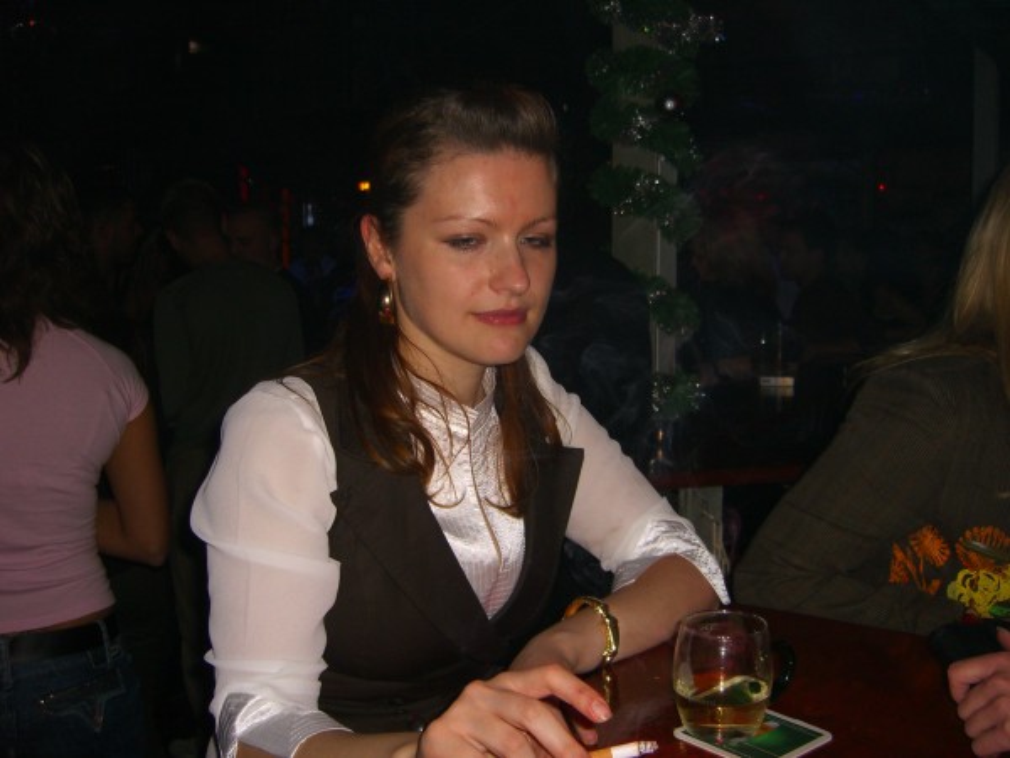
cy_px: 379
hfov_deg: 49.0
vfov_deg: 37.7
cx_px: 505
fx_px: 1109
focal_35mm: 38
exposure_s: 1/60
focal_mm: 7.9
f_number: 2.8
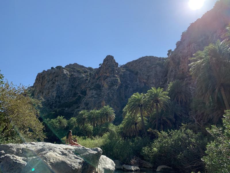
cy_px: 86
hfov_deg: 67.3
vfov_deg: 53.1
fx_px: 173
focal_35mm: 26
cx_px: 115
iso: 25
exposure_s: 1/2257
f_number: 1.8
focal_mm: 4.25
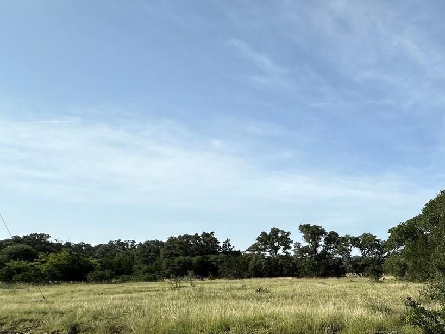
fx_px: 450
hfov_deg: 45.9
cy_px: 281
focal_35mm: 35
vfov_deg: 38.7
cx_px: 425
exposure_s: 1/1949
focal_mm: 2.22
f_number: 2.2
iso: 50
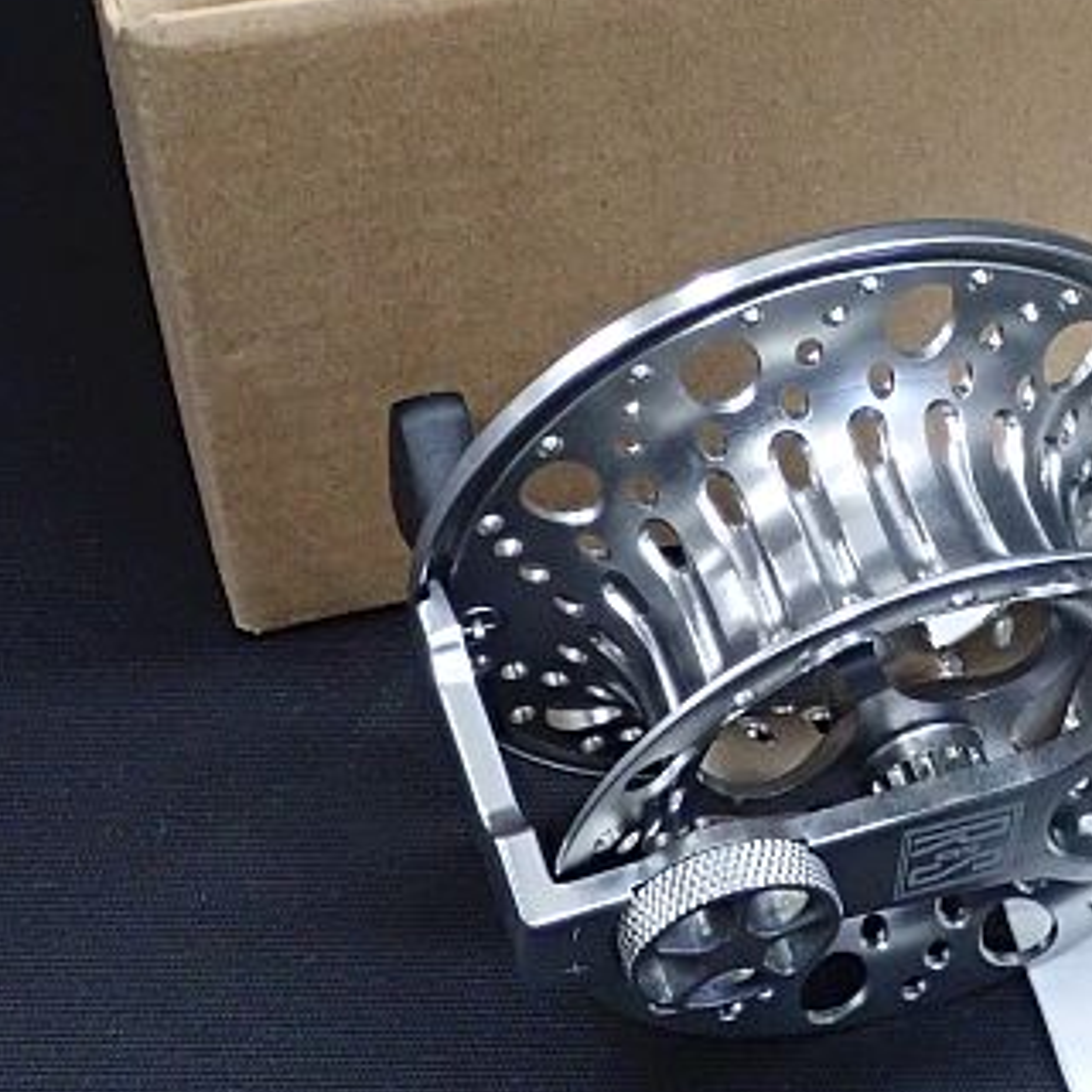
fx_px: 2998
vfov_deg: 20.5
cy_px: 314
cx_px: 839
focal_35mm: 84
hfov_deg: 20.5
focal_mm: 6.86
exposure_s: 1/40
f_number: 3.5
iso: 1000
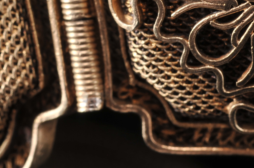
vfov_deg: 5.1
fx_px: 1867
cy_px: -76
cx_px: 101
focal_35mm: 265
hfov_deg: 7.8
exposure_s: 1/250
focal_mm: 60
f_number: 18
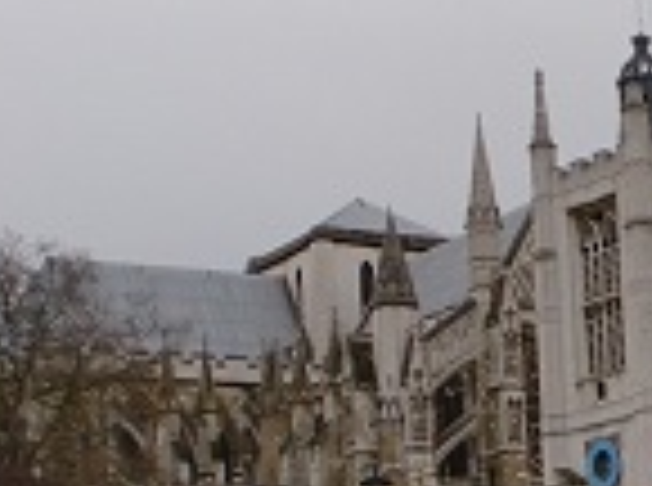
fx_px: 1729
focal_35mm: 92
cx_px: 571
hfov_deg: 21.0
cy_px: 209
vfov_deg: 16.0
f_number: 3.1
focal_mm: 6.3
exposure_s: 1/250
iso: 64
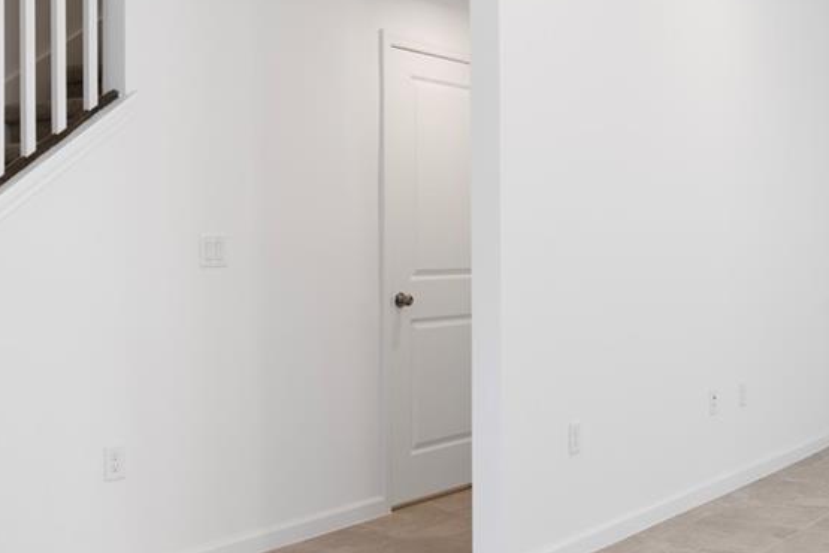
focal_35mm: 49
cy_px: 251
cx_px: 639
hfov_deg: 39.1
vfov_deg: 27.5
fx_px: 1128
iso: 100
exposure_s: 1/5
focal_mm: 17
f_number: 9
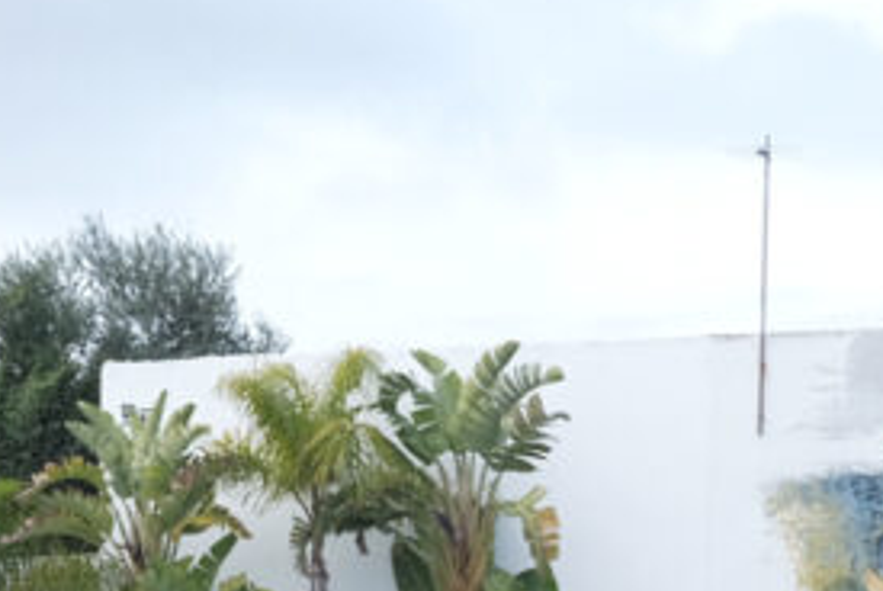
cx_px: -302
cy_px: 946
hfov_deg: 16.2
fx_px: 2922
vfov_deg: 11.0
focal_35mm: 119
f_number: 9
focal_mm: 21.5
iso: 160
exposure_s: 1/50
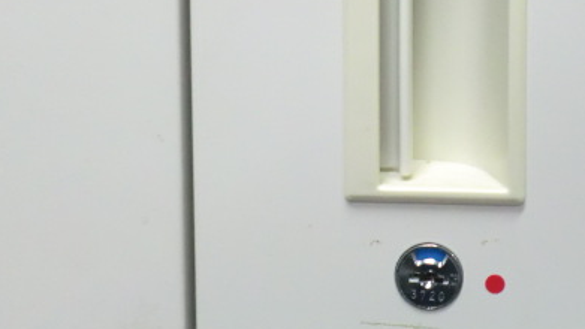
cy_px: 3
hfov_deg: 35.6
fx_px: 884
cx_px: 452
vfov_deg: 20.4
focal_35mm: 57
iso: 800
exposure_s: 1/60
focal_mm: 5.8
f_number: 3.5
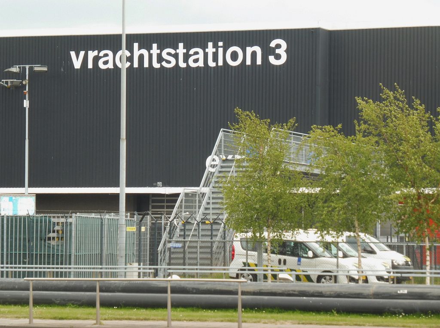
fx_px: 2232
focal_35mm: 176
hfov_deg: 11.3
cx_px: 220
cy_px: 164
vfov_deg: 8.4
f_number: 6.3
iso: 100
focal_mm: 31.3
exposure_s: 1/100
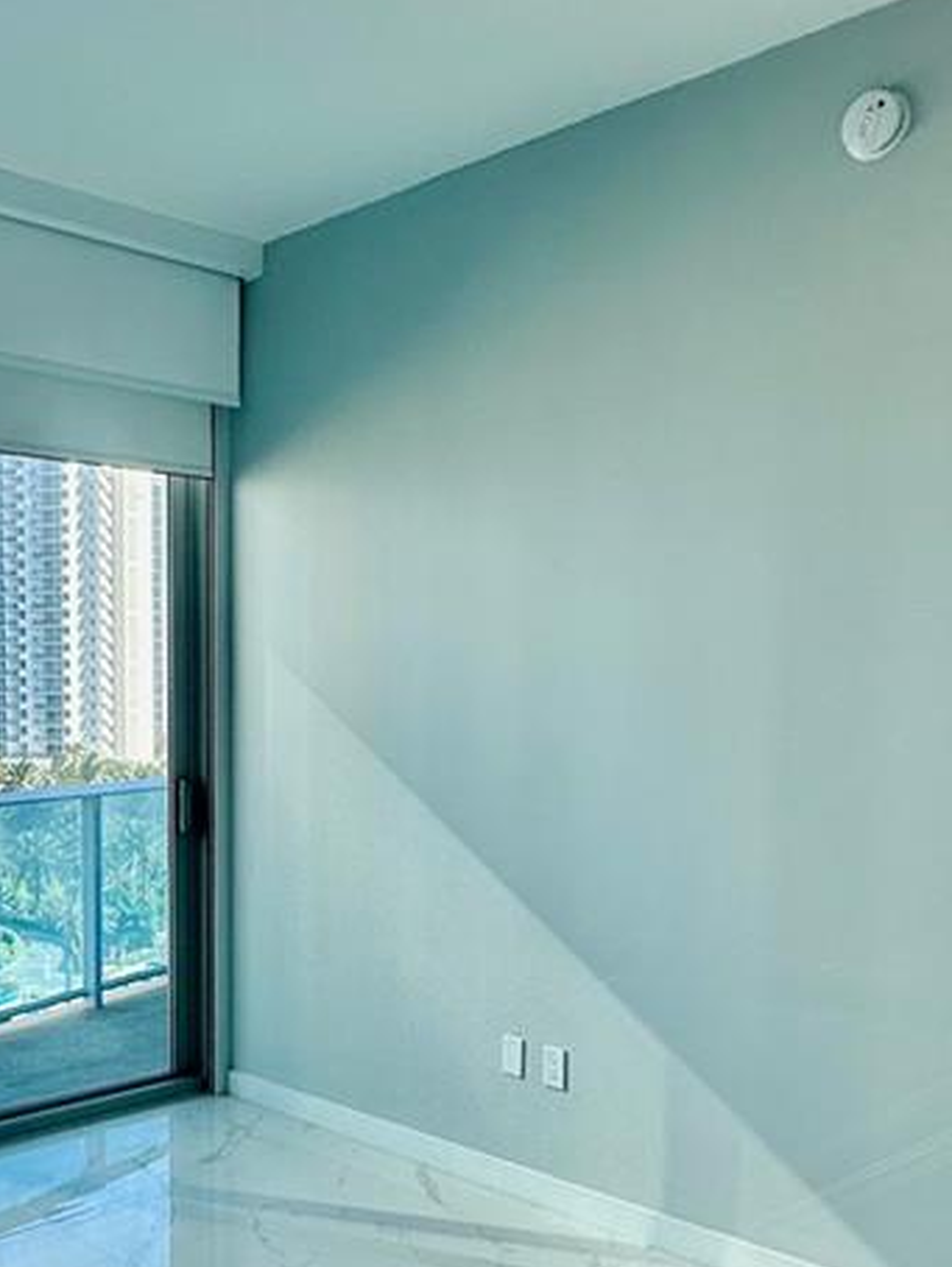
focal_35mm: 37
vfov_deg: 49.6
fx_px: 1355
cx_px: 246
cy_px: 798
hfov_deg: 37.8
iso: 40
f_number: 2.2
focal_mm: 2.22
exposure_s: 1/186
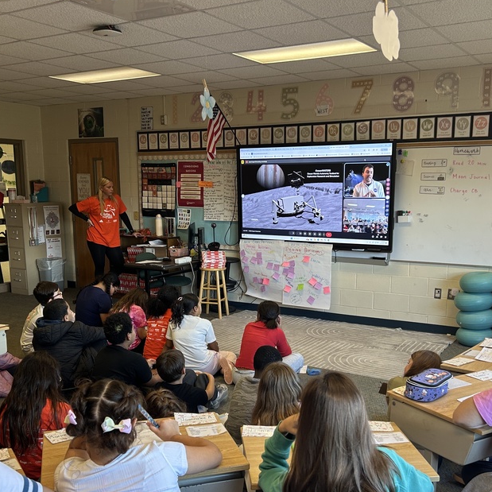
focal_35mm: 38
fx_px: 611
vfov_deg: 43.6
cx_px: 255
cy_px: 296
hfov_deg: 43.9
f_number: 1.5
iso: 100
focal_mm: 5.7
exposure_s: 1/60
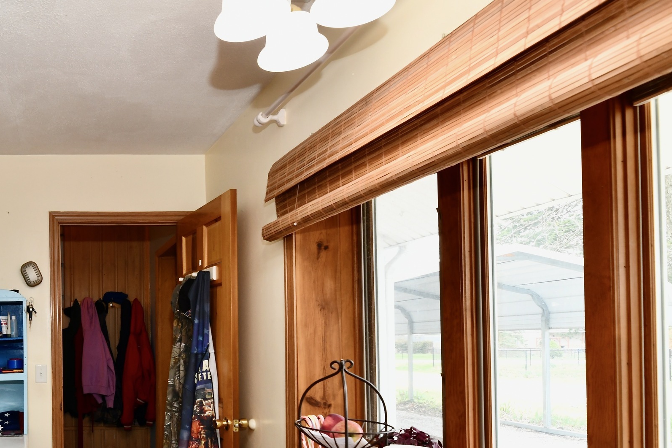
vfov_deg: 45.5
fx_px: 504
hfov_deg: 56.9
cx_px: 53
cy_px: 358
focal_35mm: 27
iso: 640
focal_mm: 14
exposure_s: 1/60
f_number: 6.3
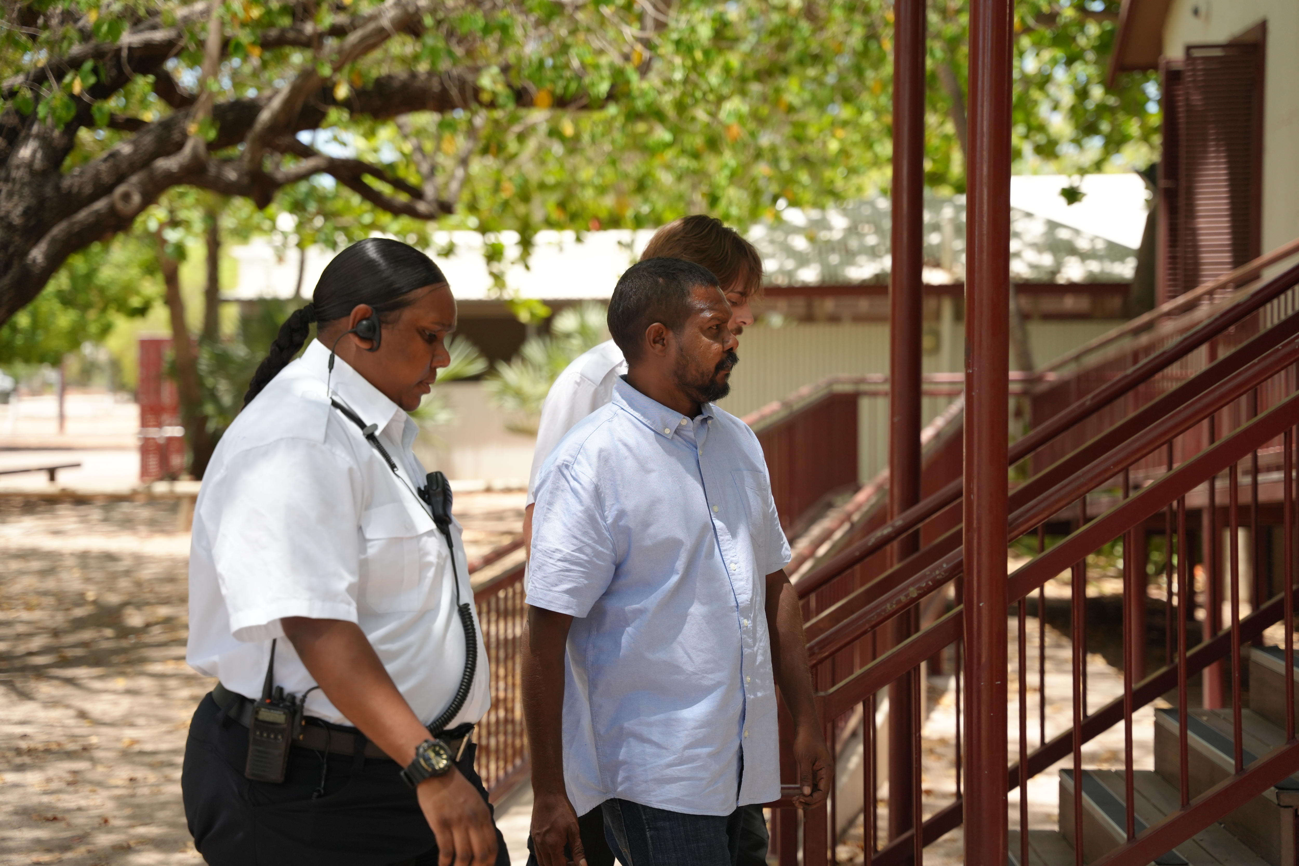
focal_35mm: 70
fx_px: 2526
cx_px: 650
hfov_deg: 28.8
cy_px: 433
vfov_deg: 19.5
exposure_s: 1/4000
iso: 800
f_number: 2.8
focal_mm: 70
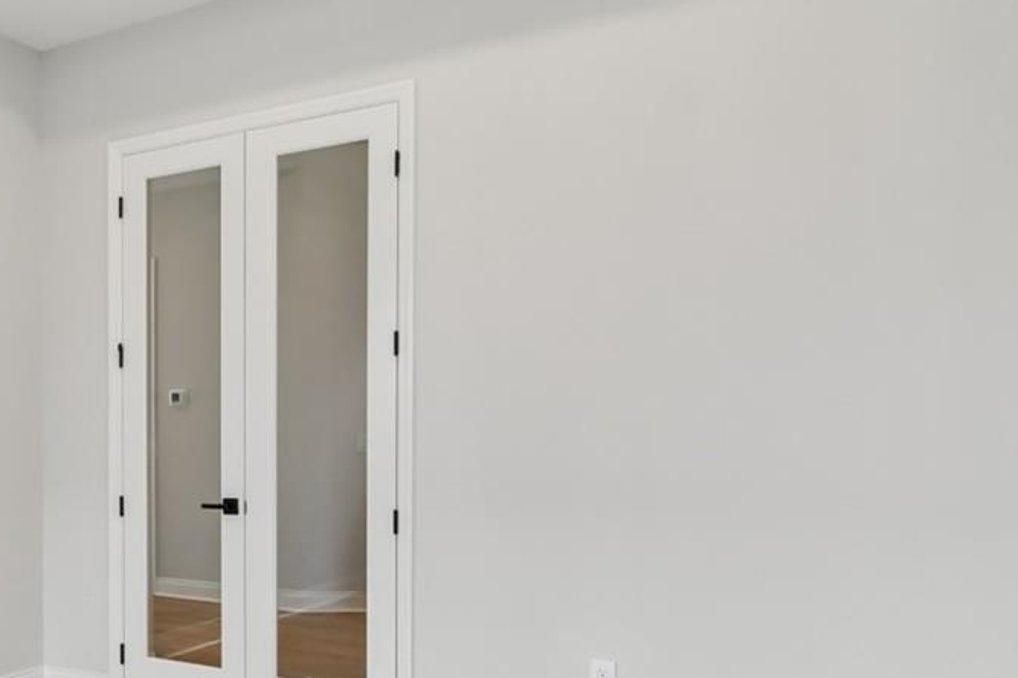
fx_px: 1017
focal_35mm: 36
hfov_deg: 46.6
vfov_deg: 36.4
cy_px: 464
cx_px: 58
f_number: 6.3
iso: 100
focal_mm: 10
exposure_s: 1/25
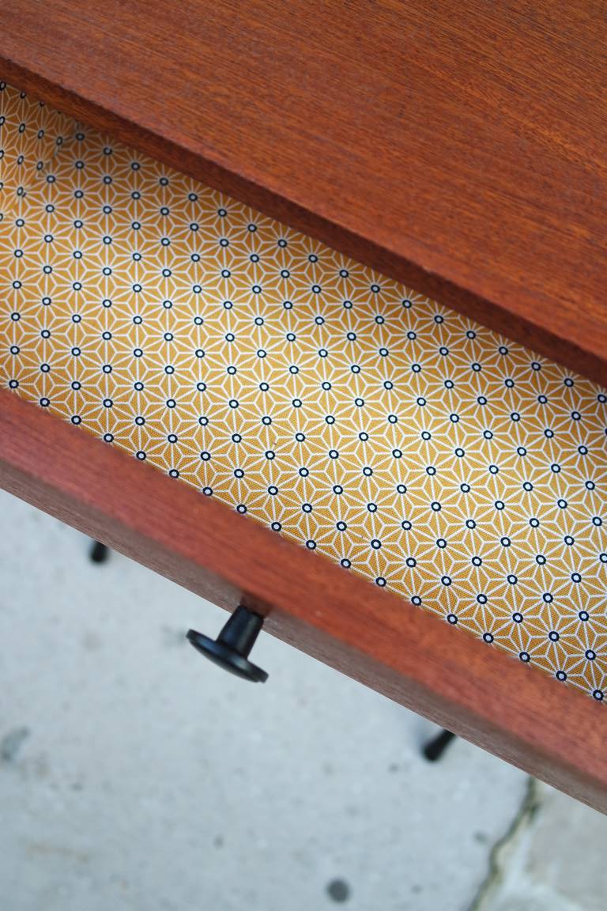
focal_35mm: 33
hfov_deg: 40.0
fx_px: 835
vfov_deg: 57.2
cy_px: 456
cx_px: 304
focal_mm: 22
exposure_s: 1/50
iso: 200
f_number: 3.5
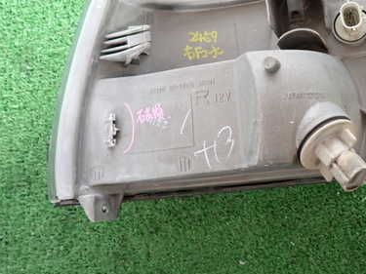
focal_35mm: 40
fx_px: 423
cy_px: 95
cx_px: 261
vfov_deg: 35.6
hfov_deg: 45.6
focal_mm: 4.5
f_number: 2
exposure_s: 1/30
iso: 400
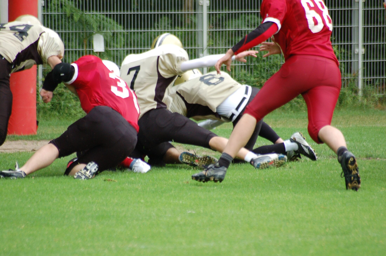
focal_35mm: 450
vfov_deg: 3.0
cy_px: 128
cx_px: 193
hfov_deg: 4.6
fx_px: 4816
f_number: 5.6
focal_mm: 300
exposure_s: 1/500
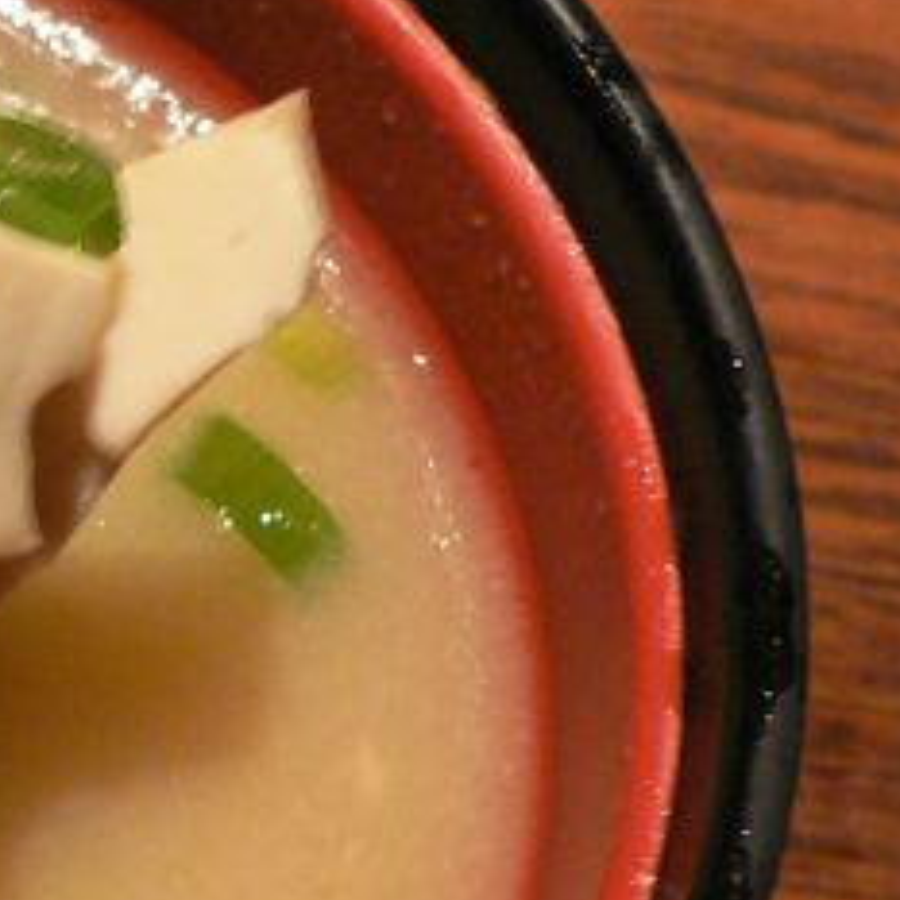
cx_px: -421
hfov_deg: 15.3
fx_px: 3118
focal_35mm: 106
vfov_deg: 16.4
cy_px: 514
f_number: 2.8
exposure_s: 1/8
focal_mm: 5.8
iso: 200
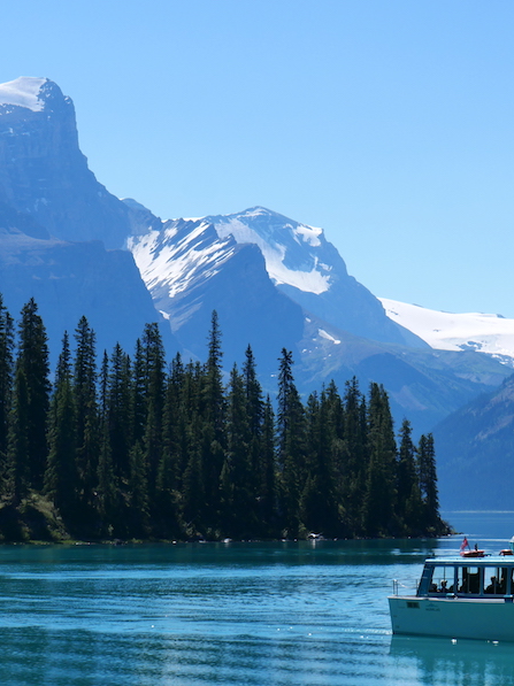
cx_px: 301
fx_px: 3191
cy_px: 343
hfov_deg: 9.2
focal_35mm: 161
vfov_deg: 12.3
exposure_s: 1/800
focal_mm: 60
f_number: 8
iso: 200
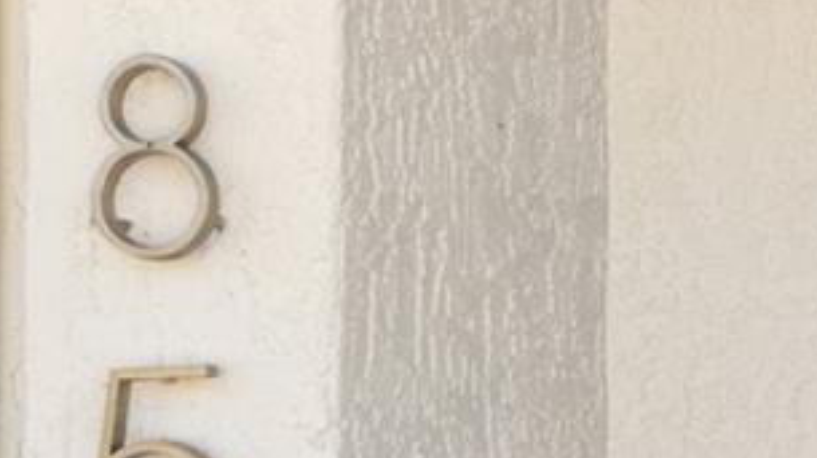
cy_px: 498
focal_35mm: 103
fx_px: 2232
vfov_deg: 11.6
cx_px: 1540
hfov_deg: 16.7
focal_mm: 12.5
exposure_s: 1/30
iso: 100
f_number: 9
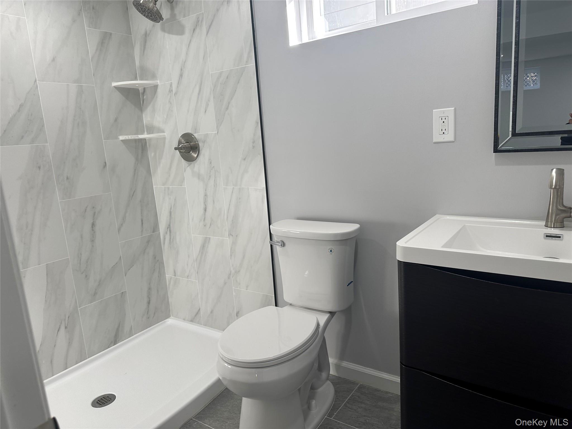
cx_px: 286
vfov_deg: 56.8
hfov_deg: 71.6
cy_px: 214
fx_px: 397
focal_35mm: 24
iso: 100
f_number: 1.78
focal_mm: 6.86
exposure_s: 1/121
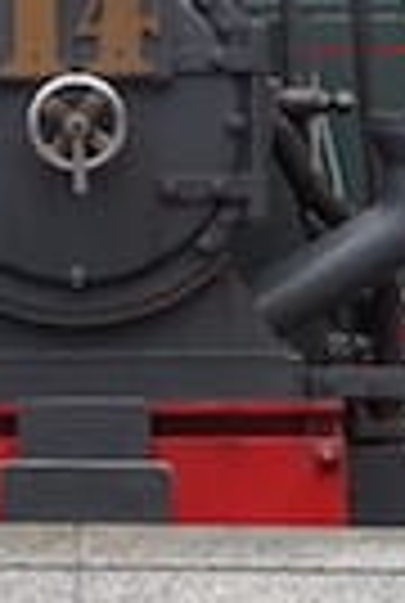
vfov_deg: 9.8
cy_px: 126
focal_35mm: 210
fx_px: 3525
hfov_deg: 6.4
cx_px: -360
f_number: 4
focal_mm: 17.06
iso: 125
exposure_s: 1/500
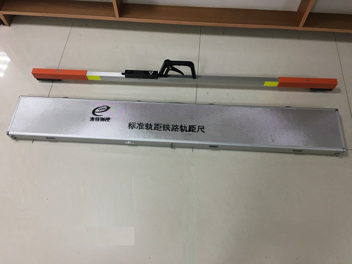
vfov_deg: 48.2
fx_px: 295
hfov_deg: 61.7
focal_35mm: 29
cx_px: 176
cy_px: 132
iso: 125
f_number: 2.2
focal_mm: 4.15
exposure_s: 1/33
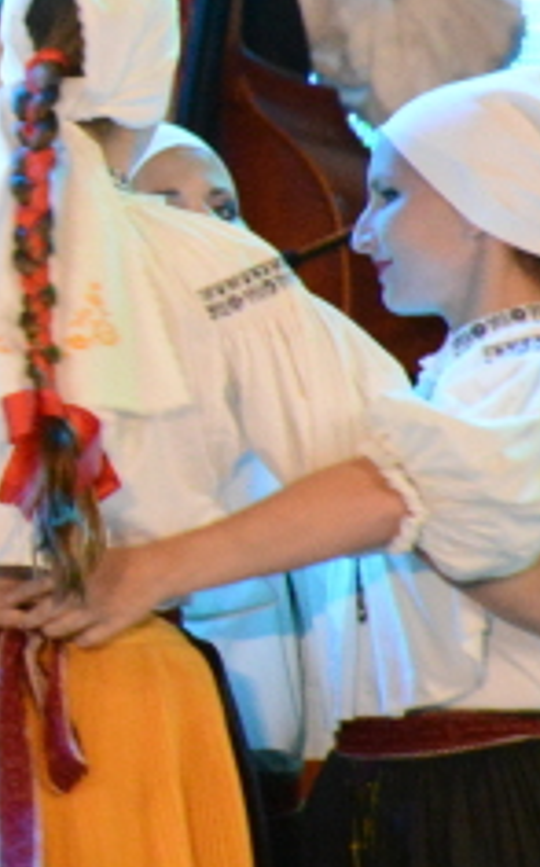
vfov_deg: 2.2
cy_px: 222
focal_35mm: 954
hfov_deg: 1.4
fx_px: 22519
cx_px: -1253
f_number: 9
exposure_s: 1/200
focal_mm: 200
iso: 6400
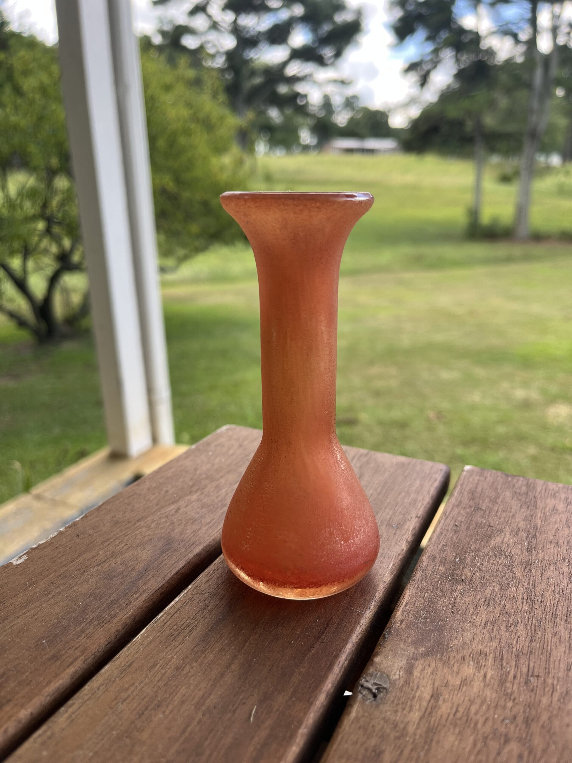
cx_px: 286
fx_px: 573
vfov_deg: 67.3
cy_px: 382
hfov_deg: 53.1
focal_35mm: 26
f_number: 1.6
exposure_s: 1/425
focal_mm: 5.1
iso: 50
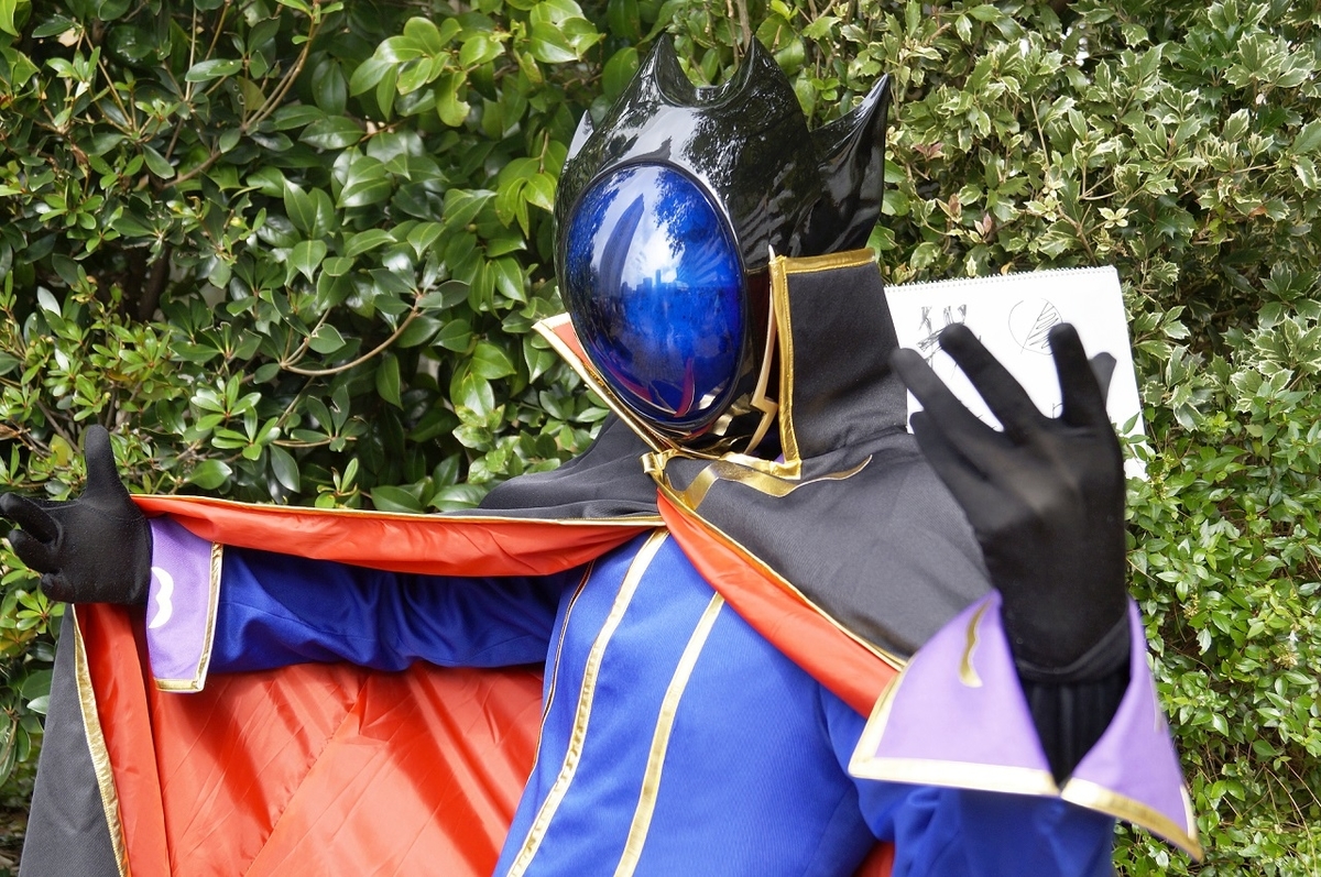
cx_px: 660
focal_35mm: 52
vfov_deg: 25.7
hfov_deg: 37.9
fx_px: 1924
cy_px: 438
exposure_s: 1/160
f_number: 4.5
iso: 100
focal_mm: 35
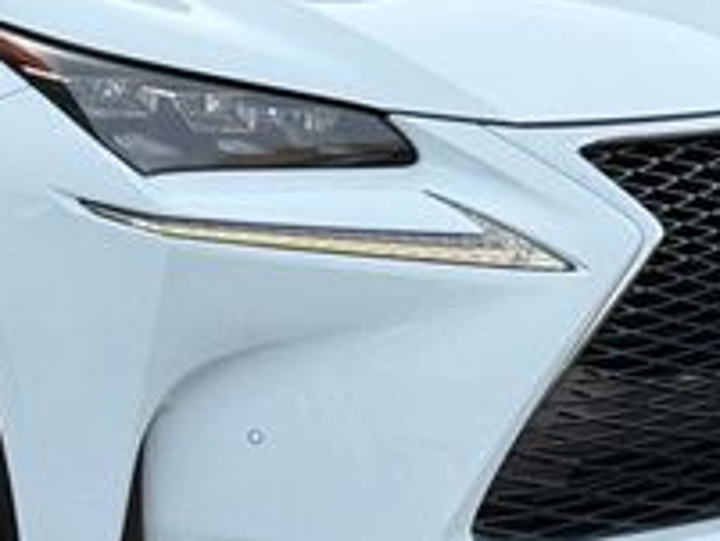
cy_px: 165
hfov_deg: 12.7
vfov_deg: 9.7
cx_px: -11
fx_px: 3184
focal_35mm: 153
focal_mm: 6.76
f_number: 1.78
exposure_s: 1/2667
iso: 64
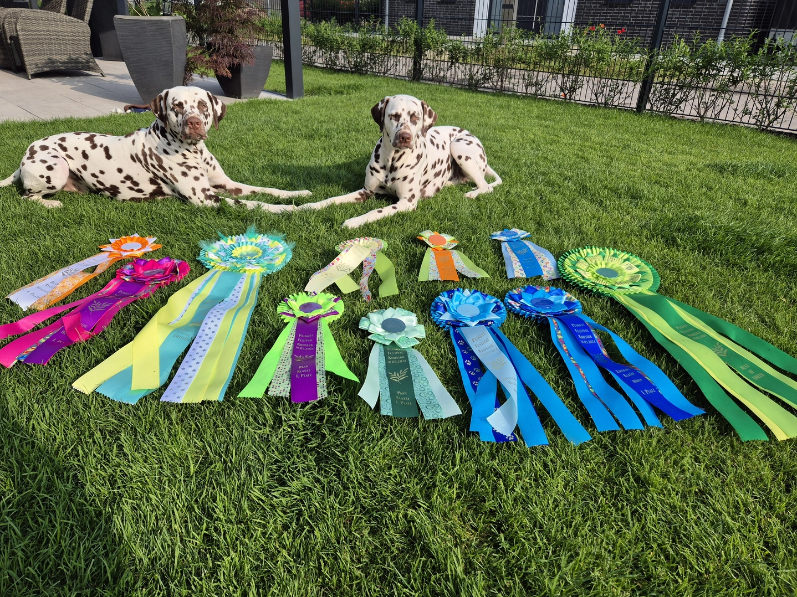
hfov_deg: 71.6
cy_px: 298
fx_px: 552
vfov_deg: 56.8
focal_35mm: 24
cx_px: 382
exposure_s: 1/1188
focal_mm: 5.4
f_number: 1.8
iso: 25
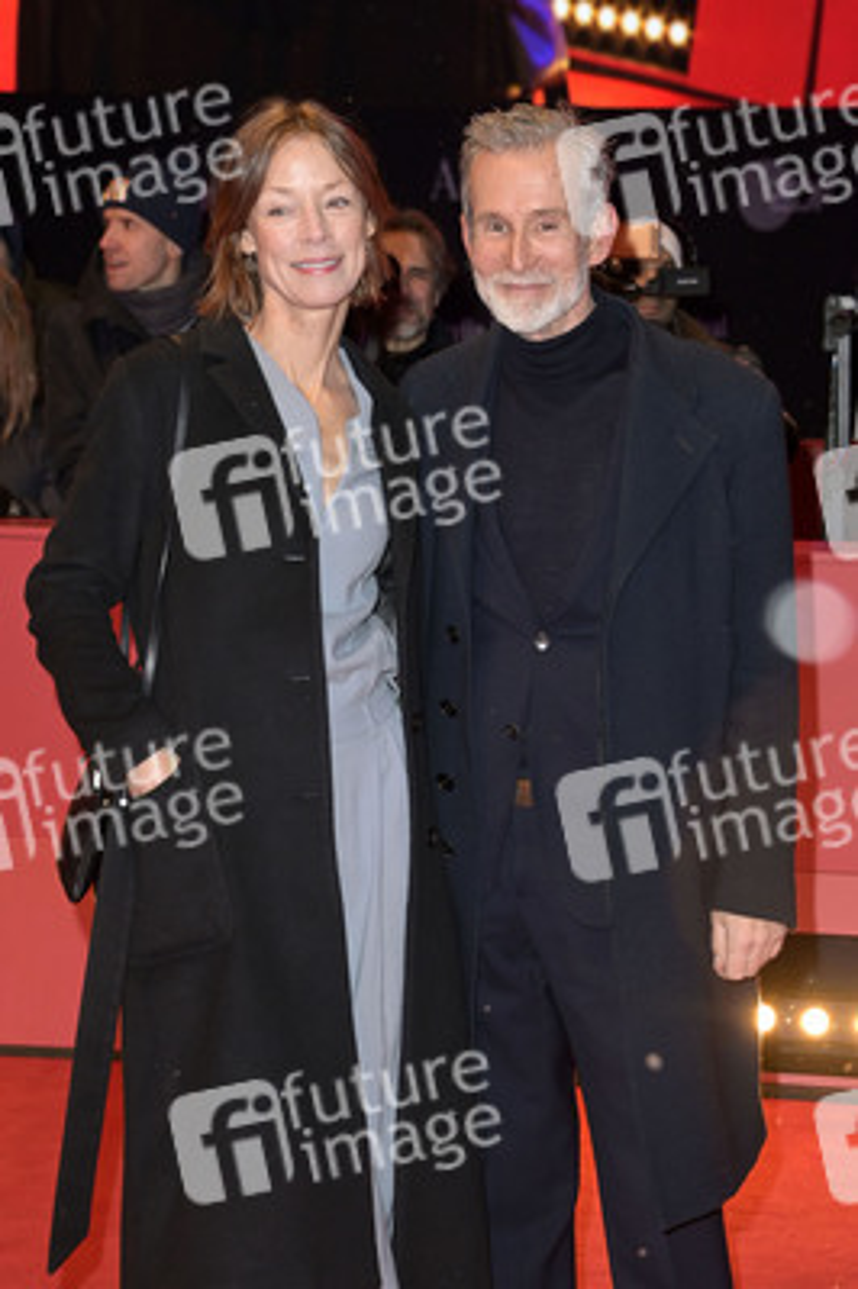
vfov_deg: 29.7
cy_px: 644
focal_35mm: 68
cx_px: 429
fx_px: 2435
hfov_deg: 20.0
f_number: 5.6
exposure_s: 1/250
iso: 1000
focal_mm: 68
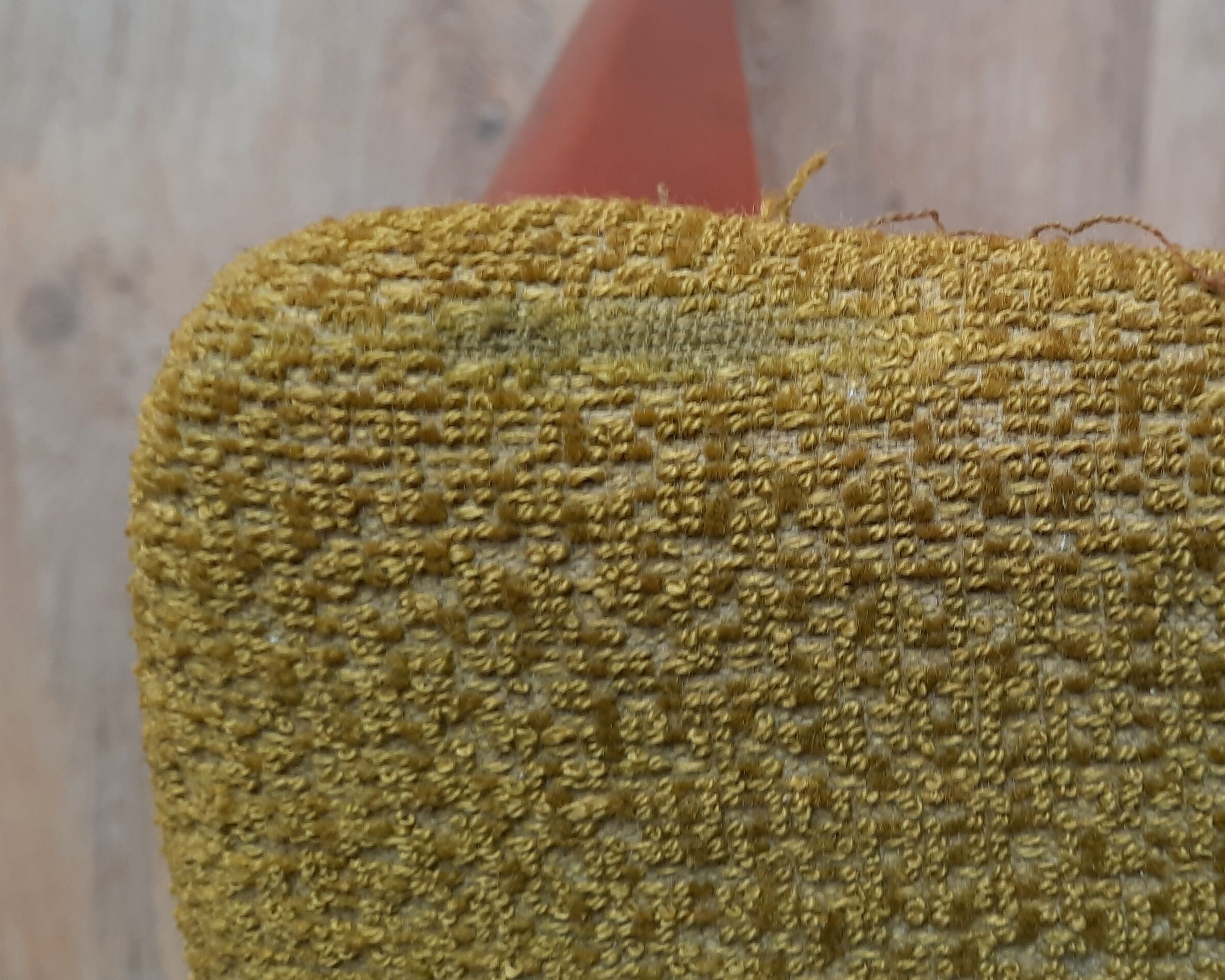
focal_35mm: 41
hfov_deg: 43.4
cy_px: 273
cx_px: 911
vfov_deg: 35.8
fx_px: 1487
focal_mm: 4.6
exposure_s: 1/50
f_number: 2
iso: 64
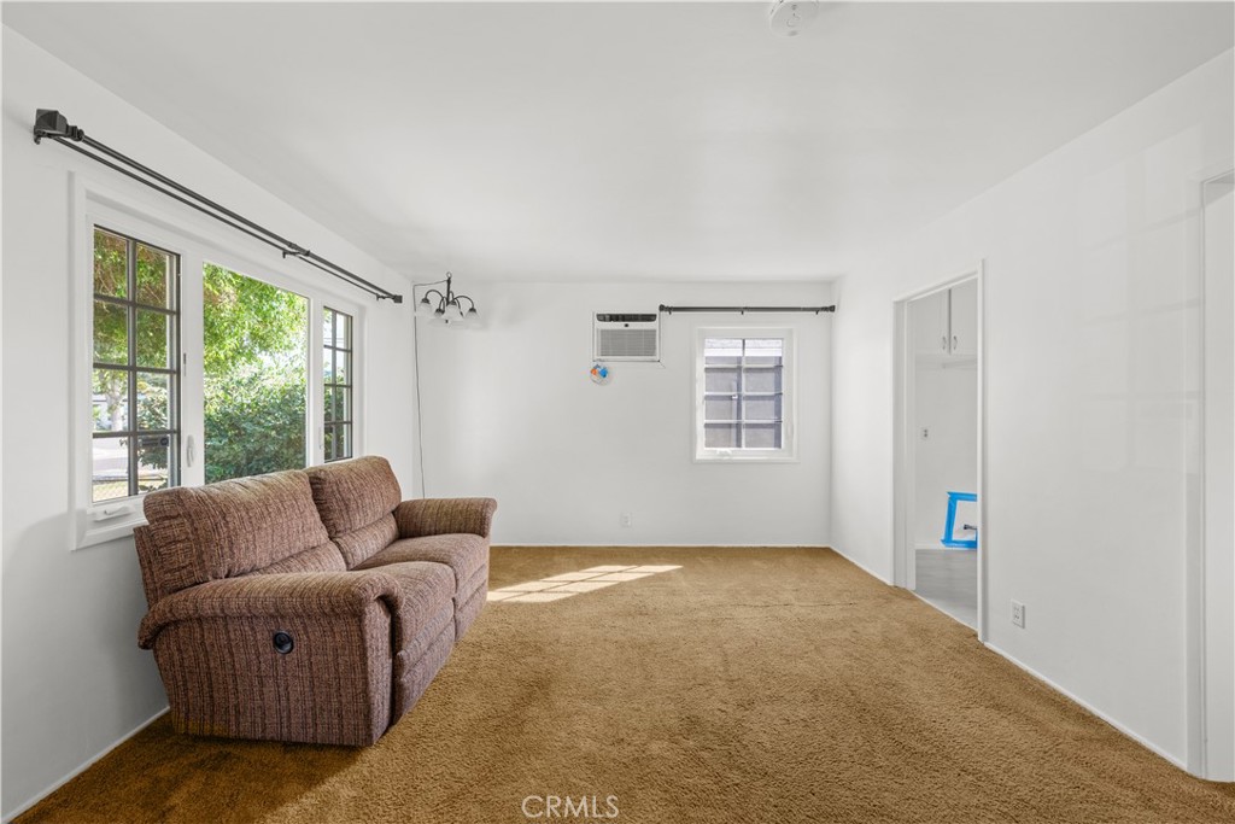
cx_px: 618
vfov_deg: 81.2
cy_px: 412
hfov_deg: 104.2
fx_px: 480
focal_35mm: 14
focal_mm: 14
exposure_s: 1/10
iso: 1000
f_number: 5.6
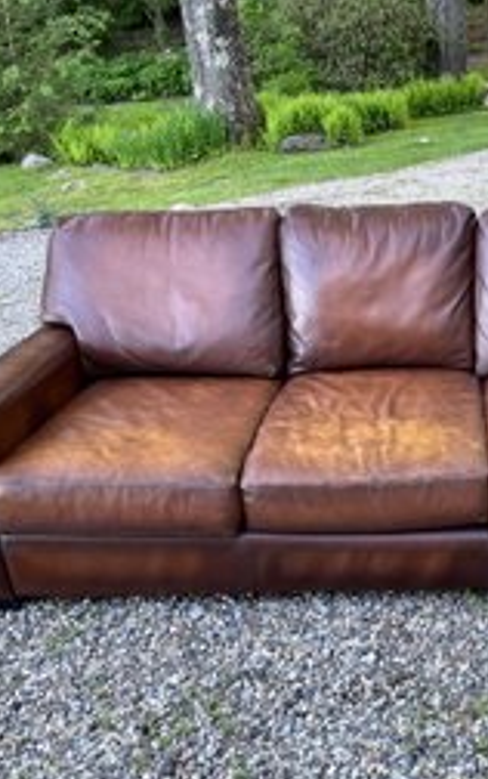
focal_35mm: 36
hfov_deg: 34.1
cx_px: 403
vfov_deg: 54.0
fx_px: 764
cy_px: 391
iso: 80
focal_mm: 5.1
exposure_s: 1/121
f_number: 1.6
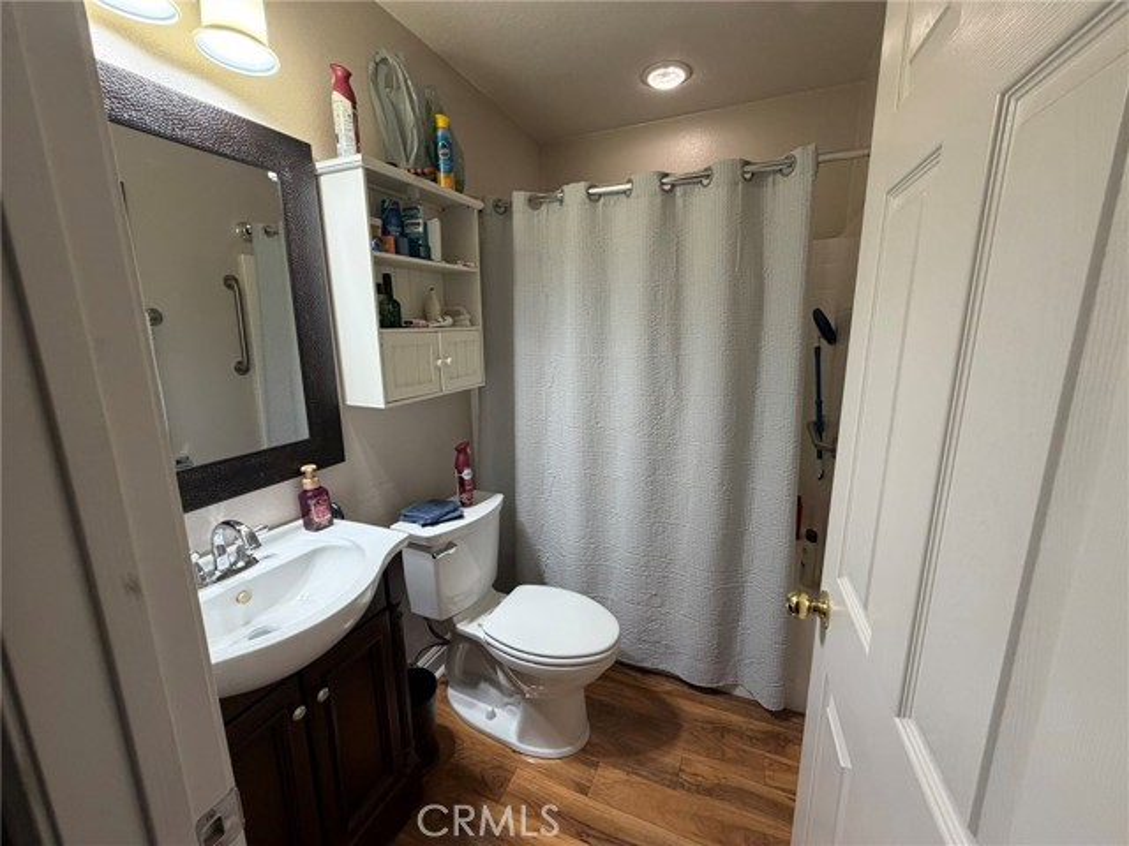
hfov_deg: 102.1
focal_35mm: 14
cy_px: 423
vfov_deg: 85.7
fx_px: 457
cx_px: 564
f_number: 2.2
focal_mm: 2.22
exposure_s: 1/120
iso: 320
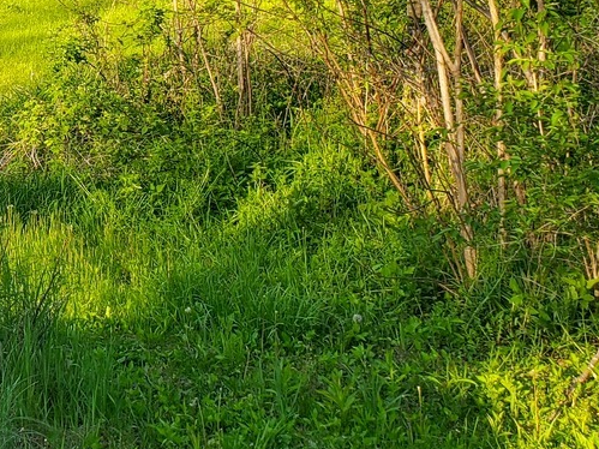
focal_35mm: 75
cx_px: -42
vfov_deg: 19.1
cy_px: -1
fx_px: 1297
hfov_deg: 24.4
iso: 50
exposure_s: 1/333
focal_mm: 4.3
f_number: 2.4
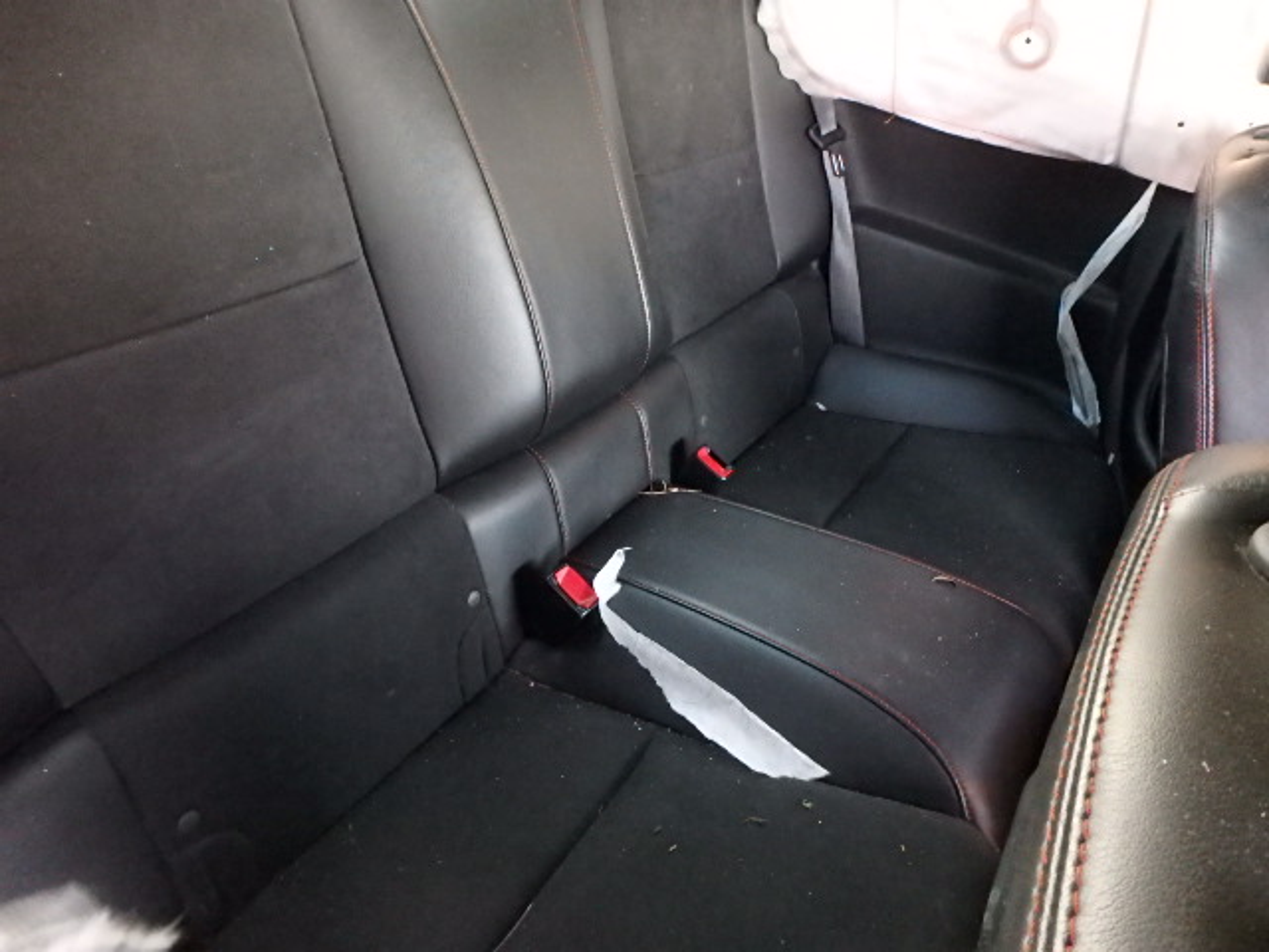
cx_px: 634
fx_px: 770
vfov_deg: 63.4
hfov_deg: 79.0
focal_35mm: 21
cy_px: 476
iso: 1250
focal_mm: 3.7
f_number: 3.5
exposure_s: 1/8
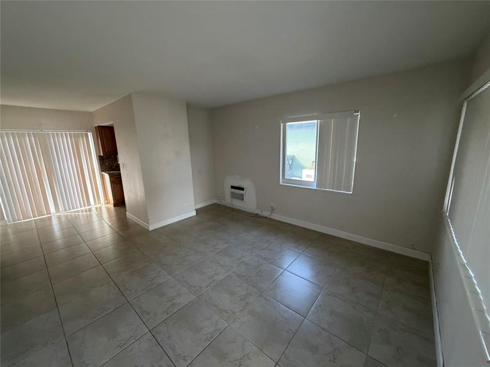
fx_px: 198
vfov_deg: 85.7
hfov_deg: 102.1
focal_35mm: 14
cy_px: 184
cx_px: 245
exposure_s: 1/60
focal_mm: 2.22
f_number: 2.2
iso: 320
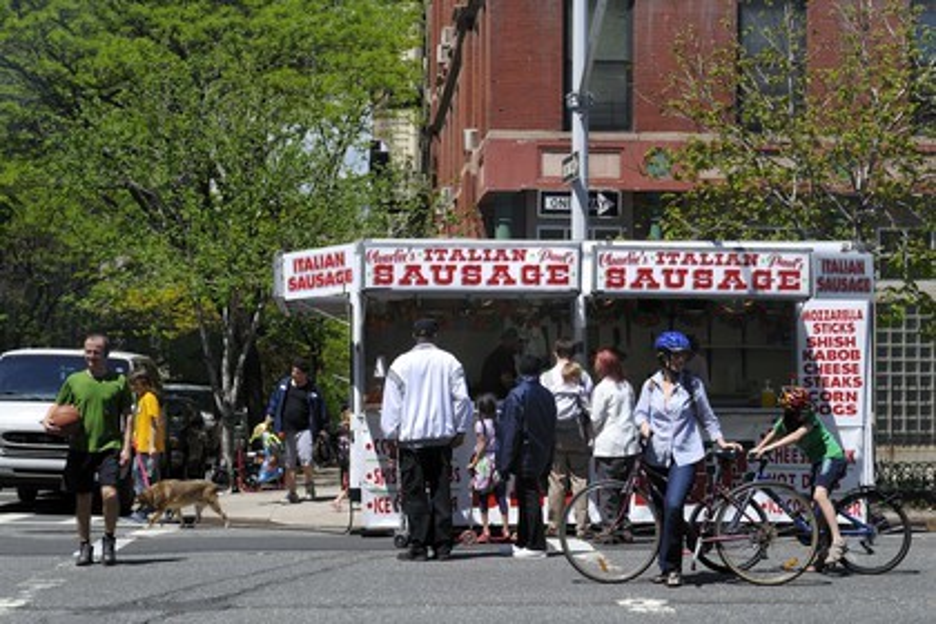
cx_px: 468
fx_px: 1820
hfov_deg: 28.8
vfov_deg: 19.5
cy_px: 312
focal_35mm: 70
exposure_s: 1/250
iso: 200
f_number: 13
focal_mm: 70
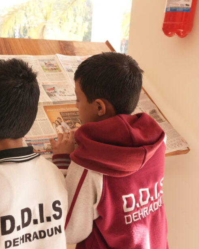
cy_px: 138
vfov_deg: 39.5
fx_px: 346
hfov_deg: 31.0
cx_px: 29
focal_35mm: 47
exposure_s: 1/250
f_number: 7.1
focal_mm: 20
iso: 2000
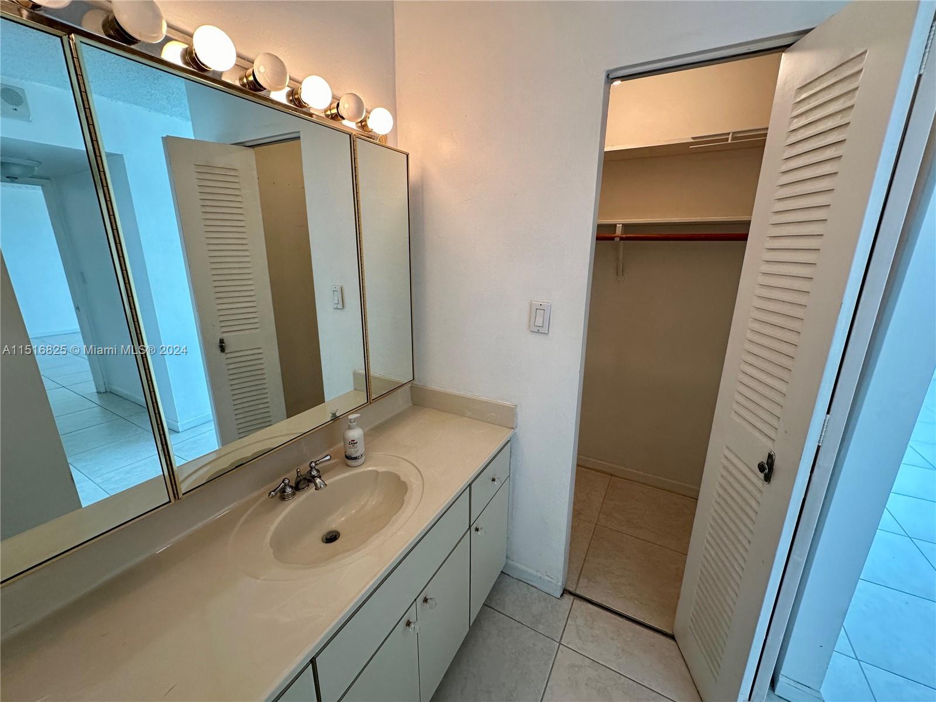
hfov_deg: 102.1
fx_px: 379
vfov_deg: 85.7
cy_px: 351
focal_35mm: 14
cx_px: 468
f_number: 2.2
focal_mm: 2.22
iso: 160
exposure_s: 1/120
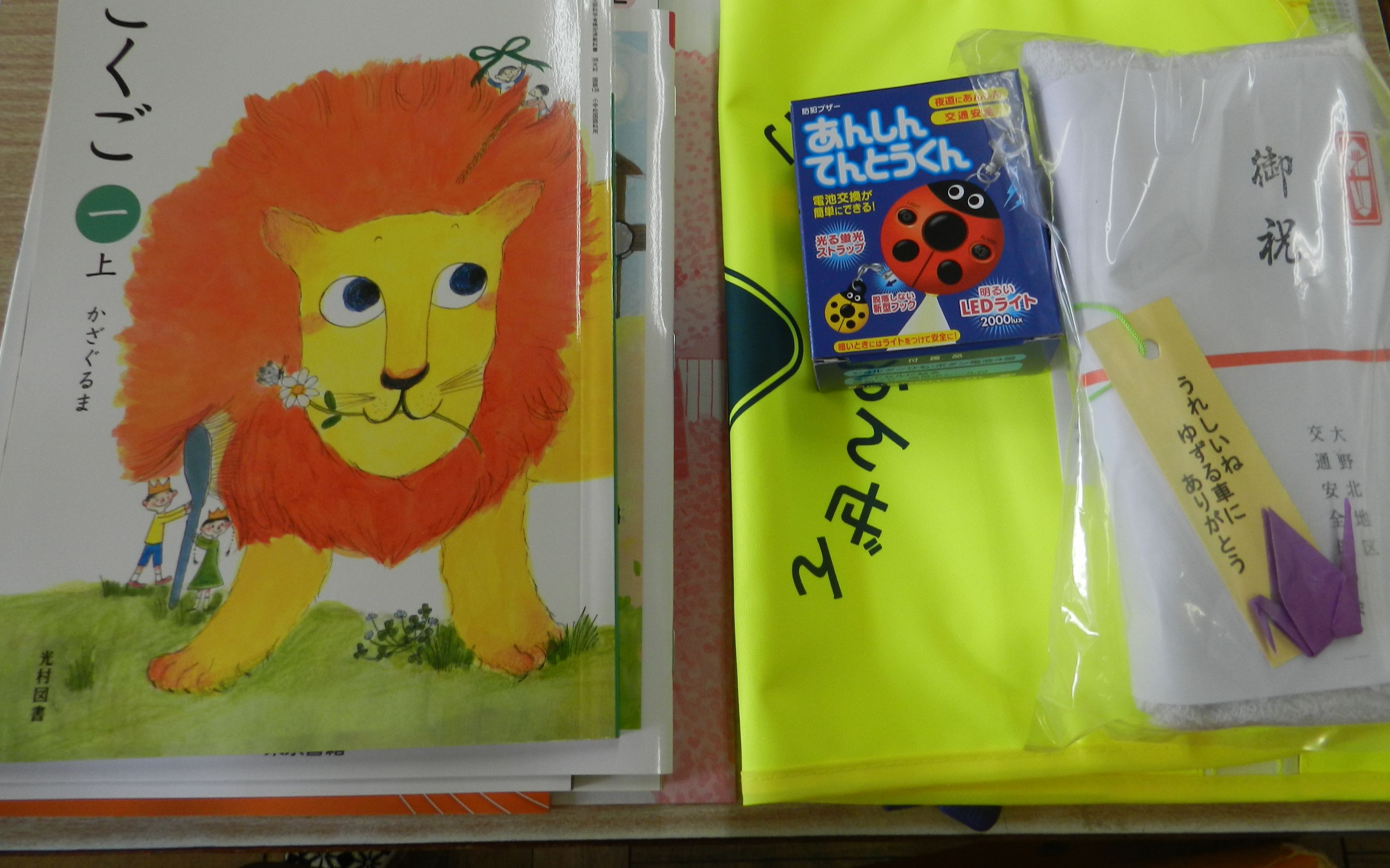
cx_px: 696
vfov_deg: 49.1
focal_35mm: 25
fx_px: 947
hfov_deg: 72.5
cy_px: 373
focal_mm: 4
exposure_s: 1/80
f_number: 3.4
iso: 160
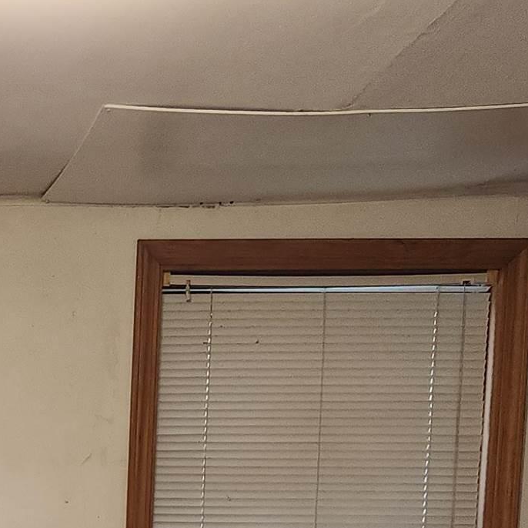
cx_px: -188
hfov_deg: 17.7
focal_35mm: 91
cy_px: 786
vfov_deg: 17.3
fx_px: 1570
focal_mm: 5.4
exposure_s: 1/30
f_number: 1.8
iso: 100
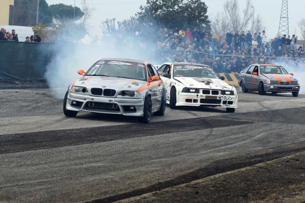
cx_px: 152
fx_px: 953
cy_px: 102
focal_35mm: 112
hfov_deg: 18.2
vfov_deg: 12.2
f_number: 5.6
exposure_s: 1/250
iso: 100
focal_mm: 75
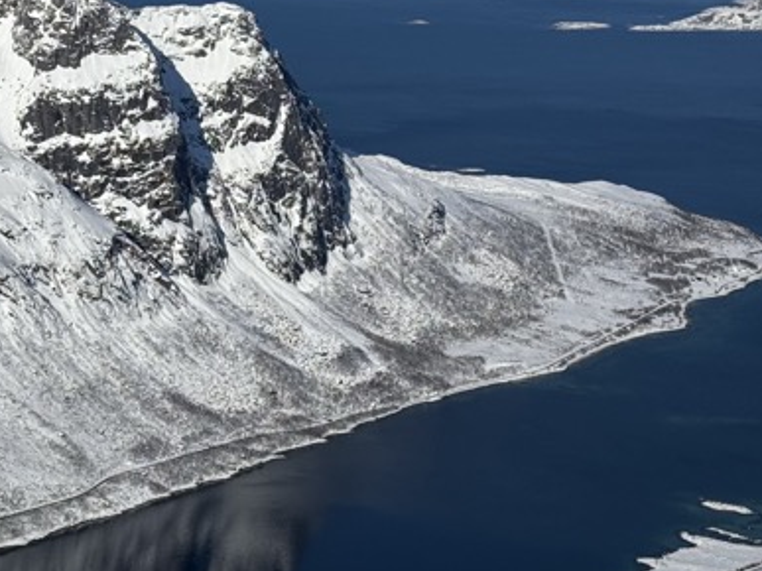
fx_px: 2795
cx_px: 287
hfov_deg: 15.5
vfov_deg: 11.7
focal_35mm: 127
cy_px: 246
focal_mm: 6.76
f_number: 1.78
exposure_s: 1/11364
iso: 50
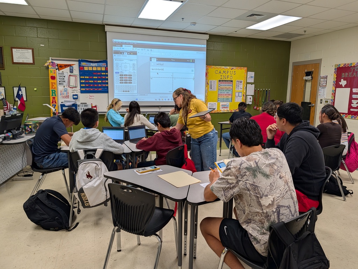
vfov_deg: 56.9
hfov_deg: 71.5
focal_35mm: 24
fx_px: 249
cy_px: 134
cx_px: 179
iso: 72
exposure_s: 1/120
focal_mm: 6.9
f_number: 1.68
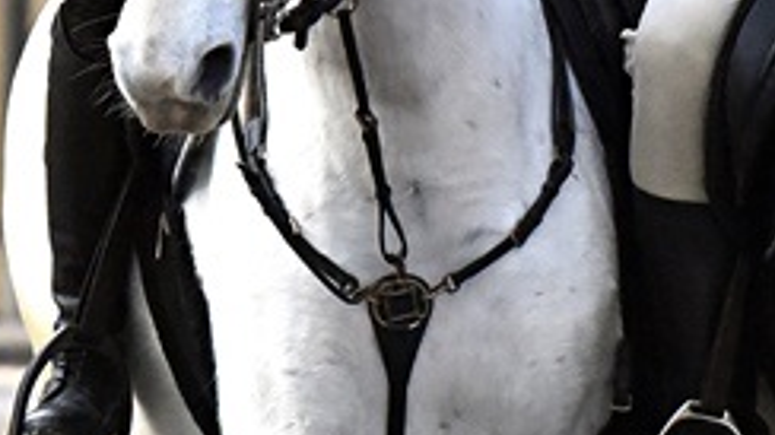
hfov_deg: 2.1
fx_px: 21157
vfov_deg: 1.2
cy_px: -256
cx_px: 222
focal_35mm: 1030
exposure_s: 1/4000
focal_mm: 200
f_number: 6.3
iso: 2800
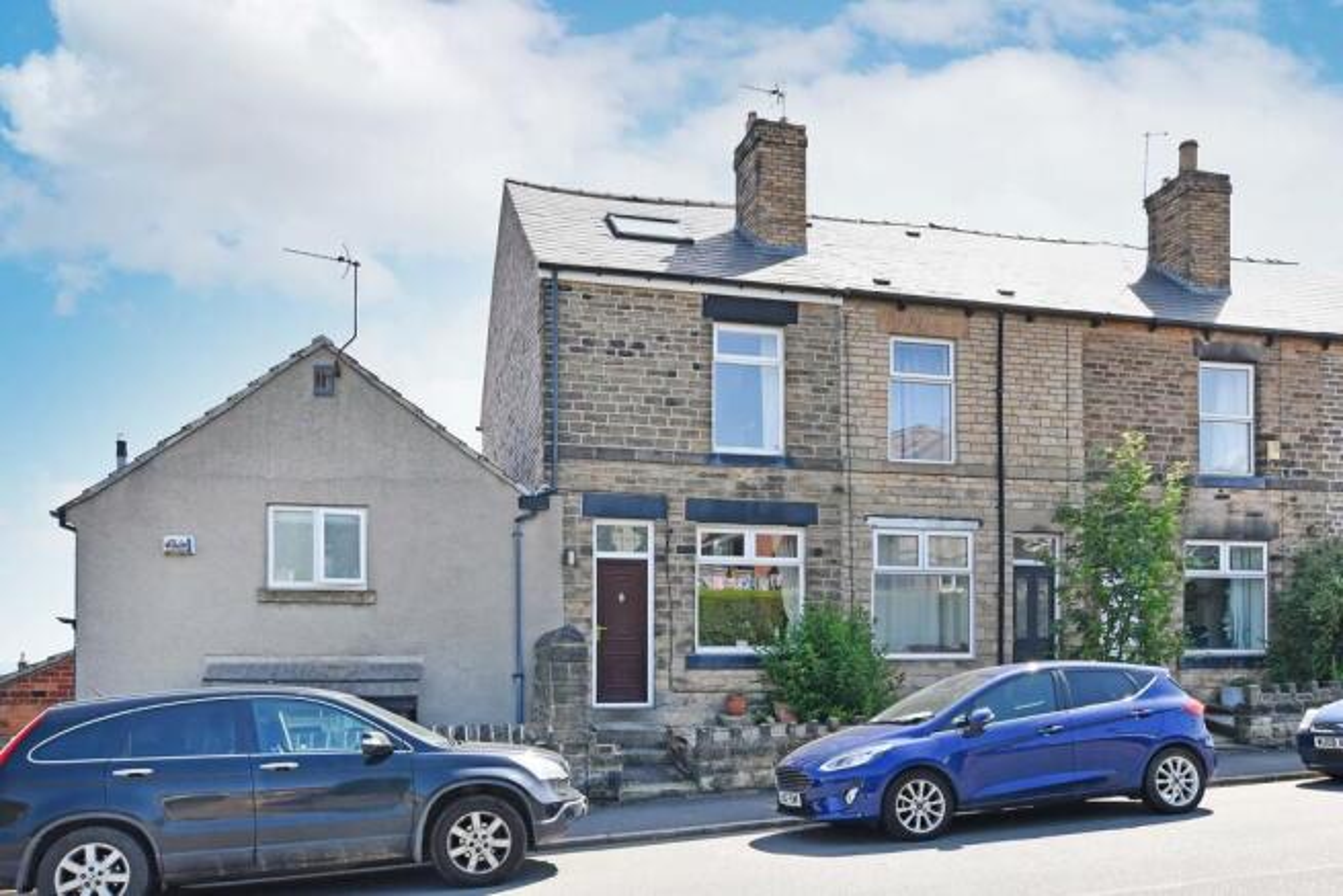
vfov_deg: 51.3
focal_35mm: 25
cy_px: 448
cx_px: 672
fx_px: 933
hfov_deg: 71.5
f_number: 8
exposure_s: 1/400
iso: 320
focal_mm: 17
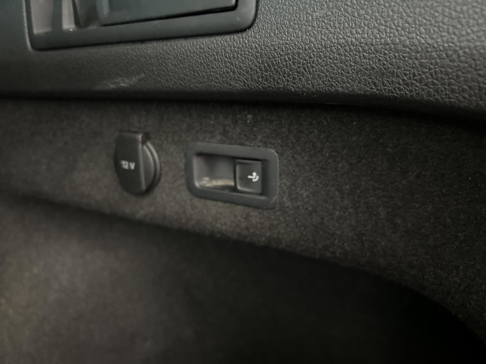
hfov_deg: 67.3
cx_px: 243
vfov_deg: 53.1
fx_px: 365
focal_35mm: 26
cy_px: 182
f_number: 1.5
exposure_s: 1/17
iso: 1250
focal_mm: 5.7
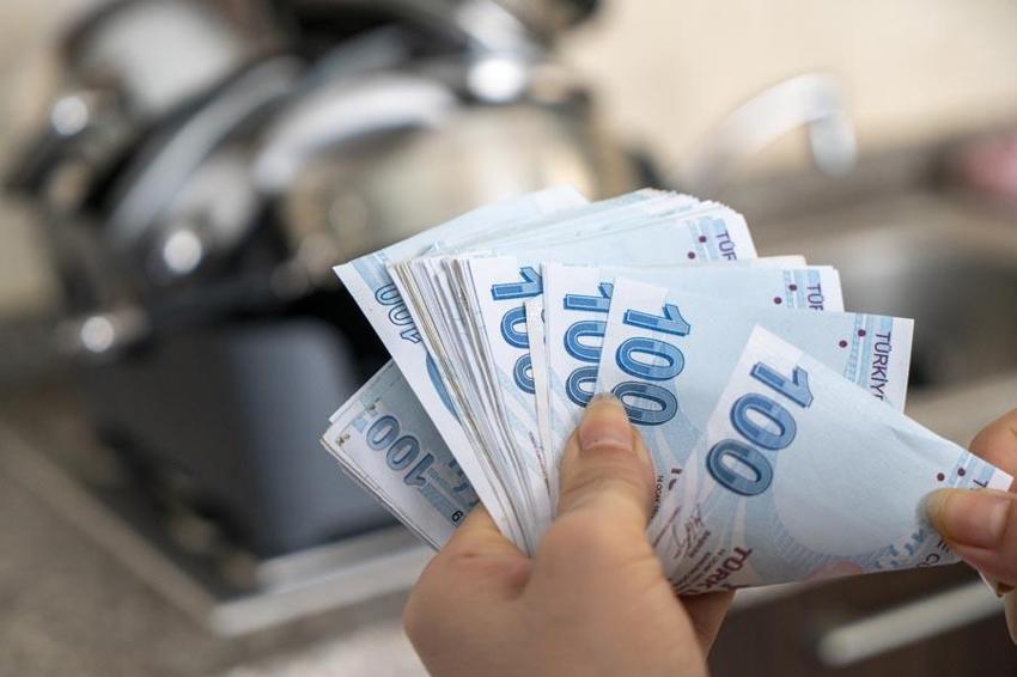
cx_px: 508
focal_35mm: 70
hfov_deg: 28.9
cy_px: 338
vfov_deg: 19.4
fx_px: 1977
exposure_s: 1/160
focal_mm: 70
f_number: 4
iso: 1600
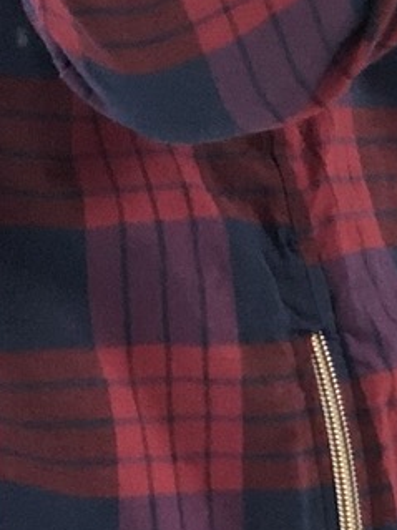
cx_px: -13
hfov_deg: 4.4
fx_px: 5111
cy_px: 22
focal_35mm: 334
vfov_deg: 5.9
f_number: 2.4
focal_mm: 6
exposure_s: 1/50
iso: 64
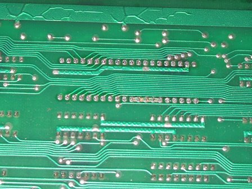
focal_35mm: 43
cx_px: 126
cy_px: 94
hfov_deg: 43.9
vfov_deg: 33.6
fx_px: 313
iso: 200
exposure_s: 1/30
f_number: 7.5
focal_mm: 7.7
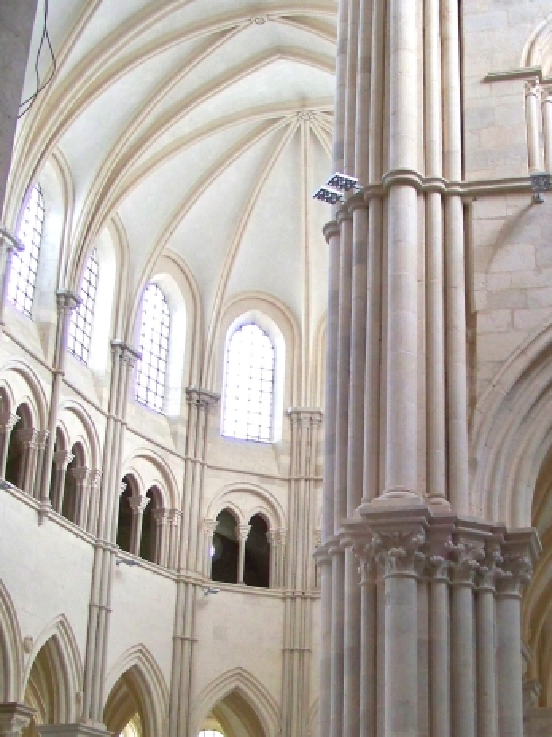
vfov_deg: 33.6
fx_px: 1212
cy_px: 458
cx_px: 344
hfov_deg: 25.6
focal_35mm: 57
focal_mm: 5.85
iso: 250
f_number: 2.8
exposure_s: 1/30
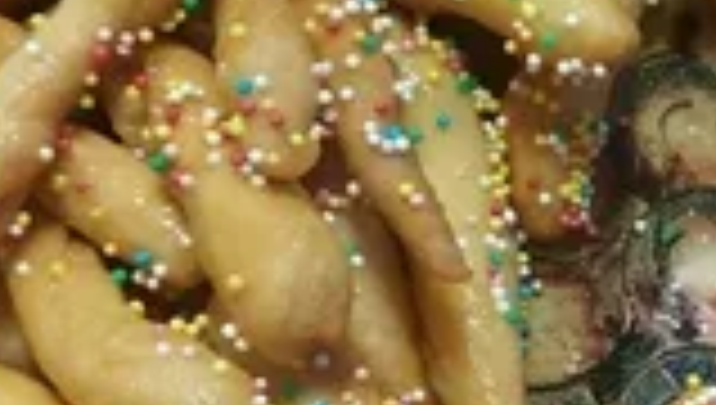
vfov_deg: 11.6
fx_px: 1996
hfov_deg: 19.3
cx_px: 833
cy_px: 288
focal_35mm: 105
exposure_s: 1/20
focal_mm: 3.94
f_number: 1.9
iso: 800
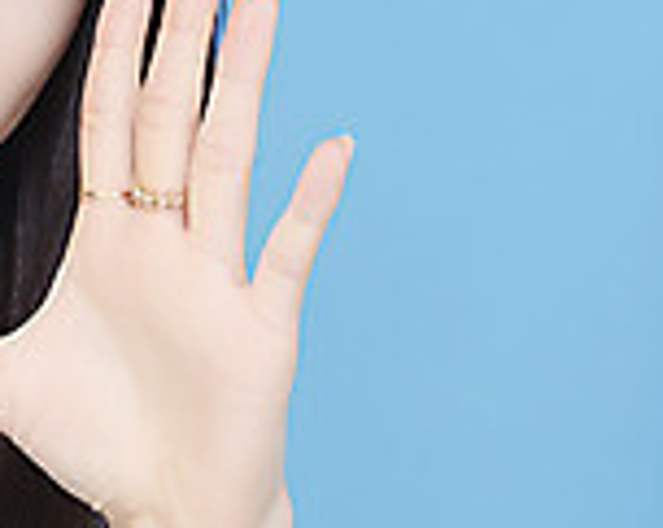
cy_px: 148
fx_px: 7618
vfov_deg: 4.0
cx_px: -604
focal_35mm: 389
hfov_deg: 4.9
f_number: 11
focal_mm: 105
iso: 64
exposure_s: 1/125
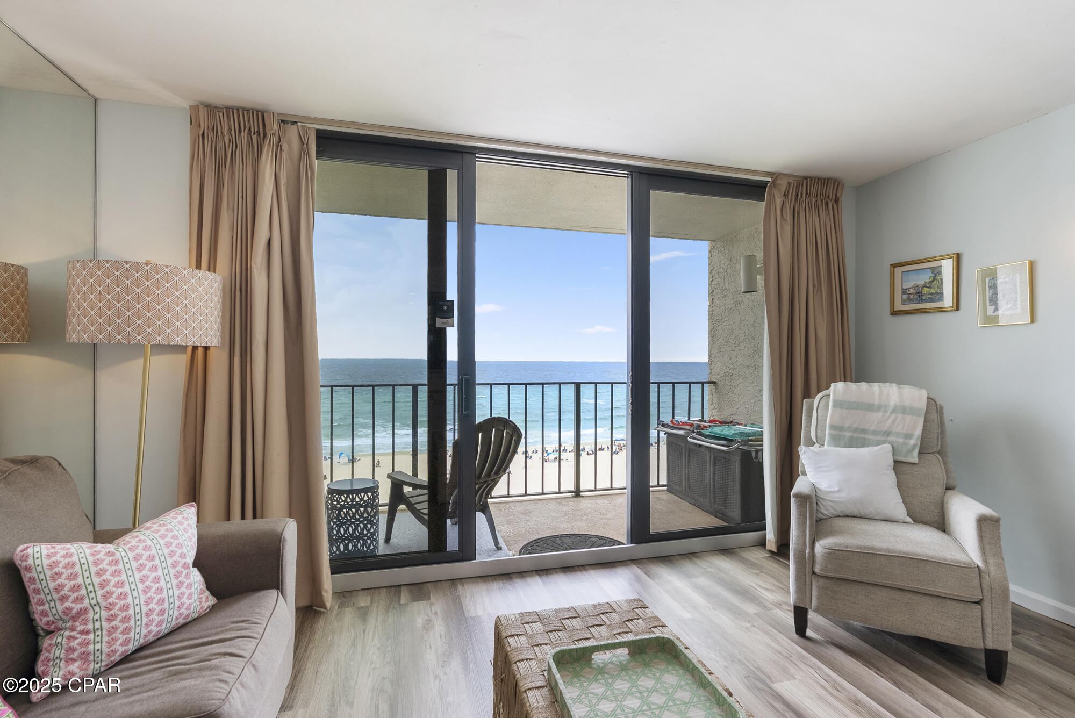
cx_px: 538
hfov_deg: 96.7
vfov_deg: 73.8
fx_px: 478
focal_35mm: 16
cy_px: 359
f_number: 8
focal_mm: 16
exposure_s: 1/50
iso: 320
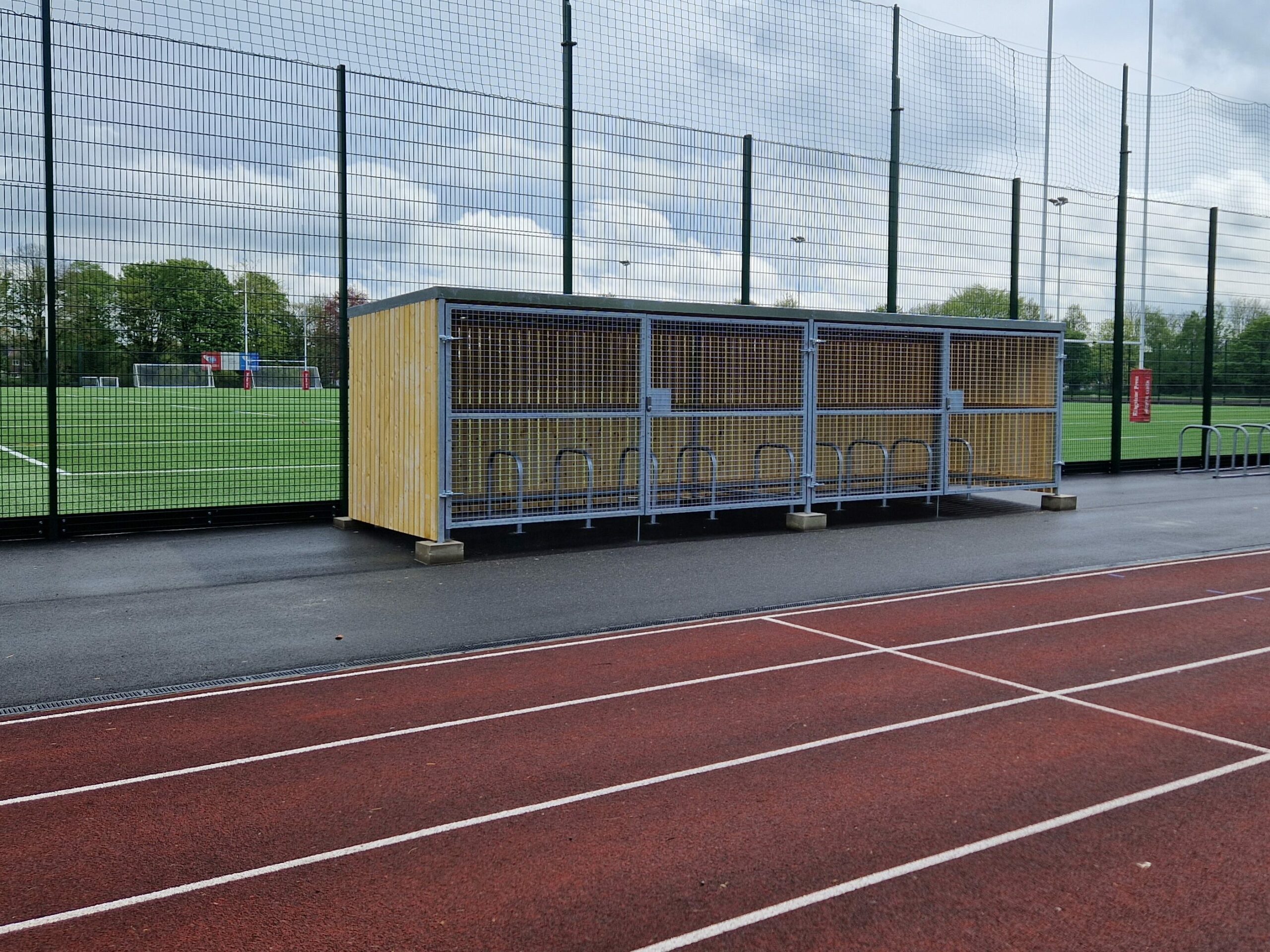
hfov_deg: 73.9
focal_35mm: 23
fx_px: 844
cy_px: 476
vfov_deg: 58.9
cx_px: 635
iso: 50
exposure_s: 1/2072
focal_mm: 5.4
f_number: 1.8
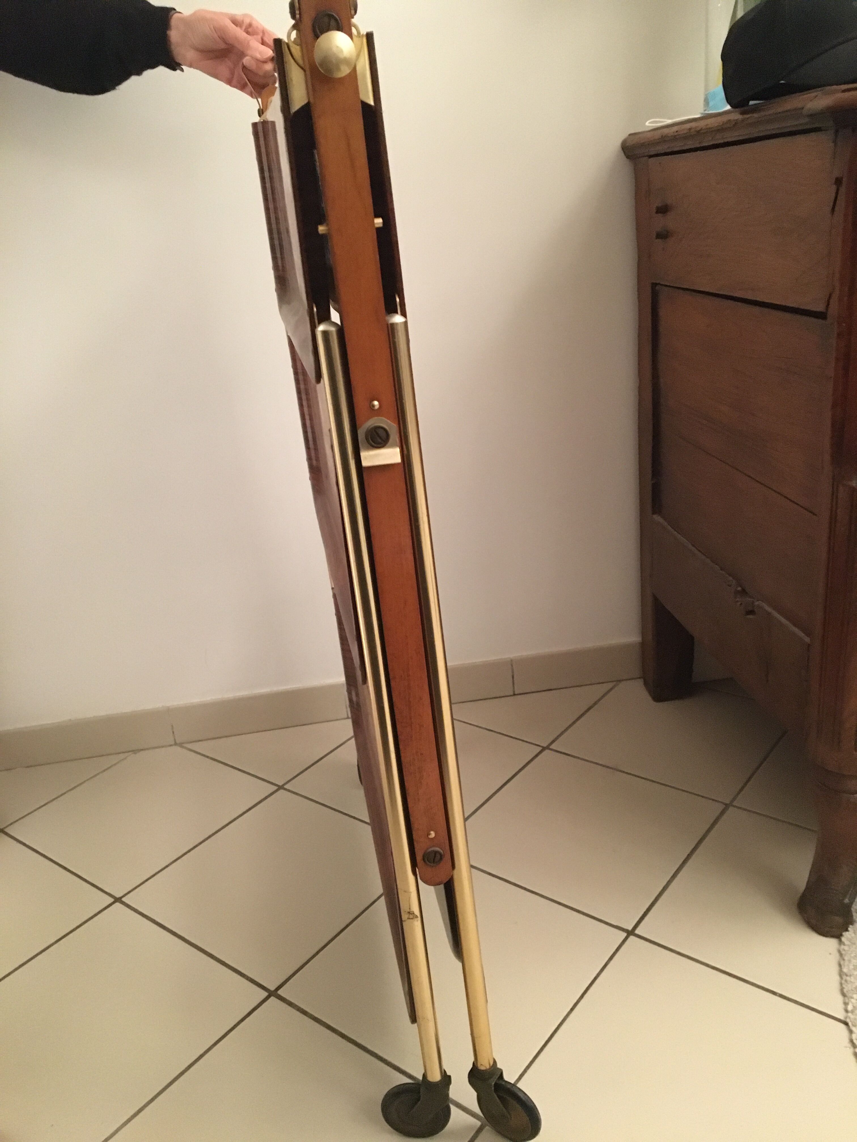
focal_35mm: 29
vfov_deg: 61.7
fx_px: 957
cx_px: 428
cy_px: 571
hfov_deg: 48.2
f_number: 2.2
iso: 320
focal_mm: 4.15
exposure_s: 1/17
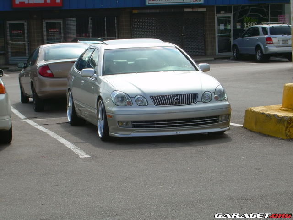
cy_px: 110
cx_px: 146
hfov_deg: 19.3
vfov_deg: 14.5
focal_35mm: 102
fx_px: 863
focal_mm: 17.5
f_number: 7.6
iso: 50
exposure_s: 1/250
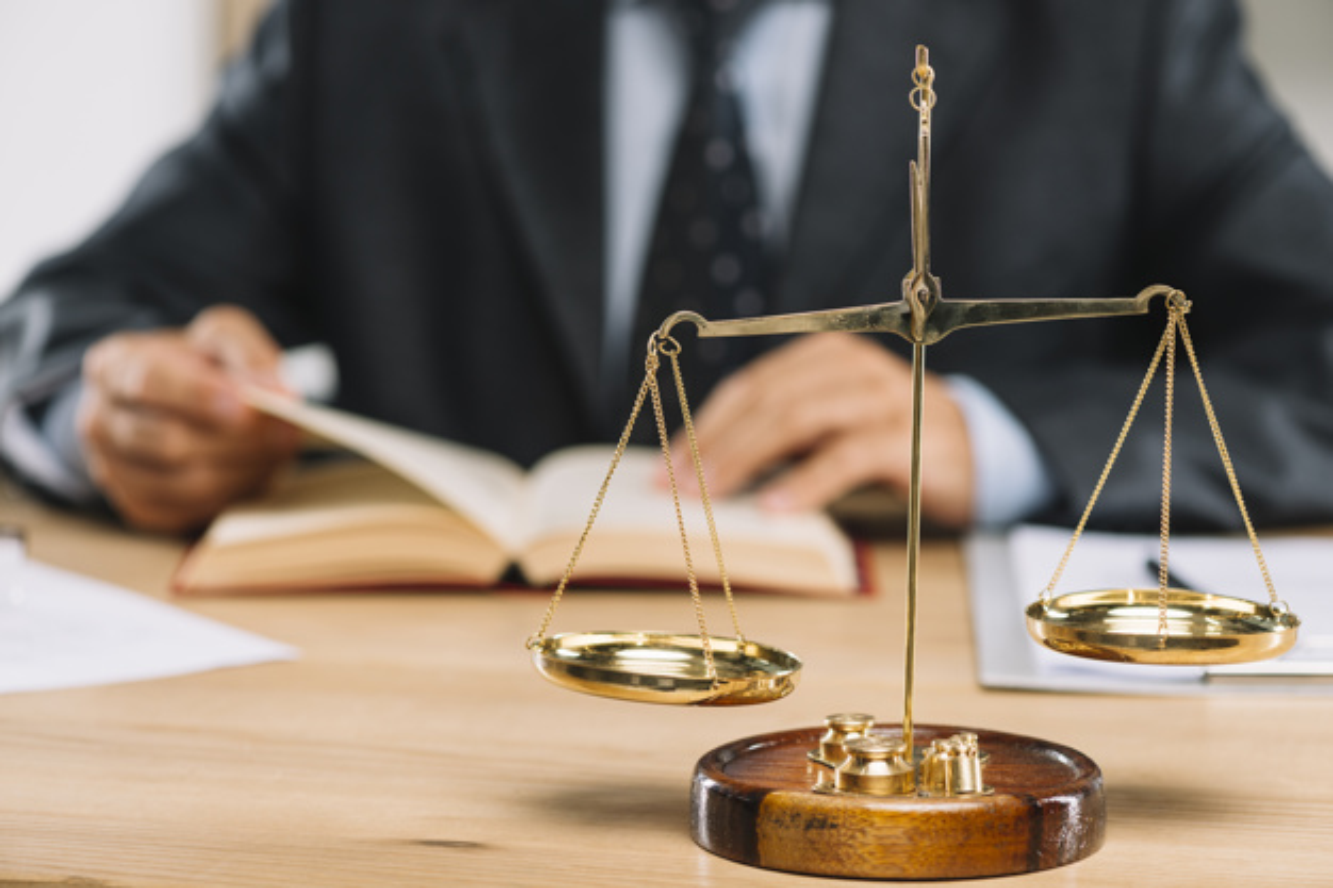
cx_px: 666
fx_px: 3887
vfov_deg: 13.0
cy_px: 444
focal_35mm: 105
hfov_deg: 19.5
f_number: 5
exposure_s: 1/160
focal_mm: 105
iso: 200
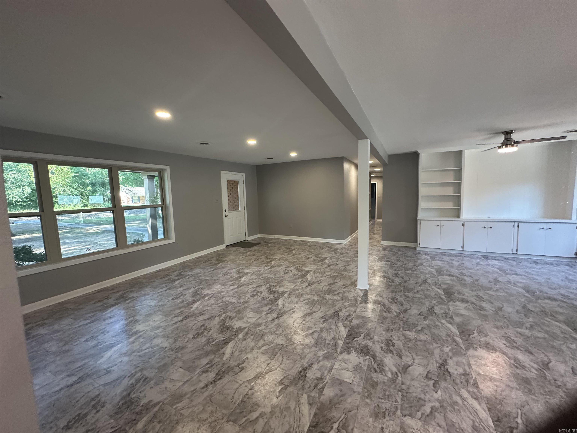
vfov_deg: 85.7
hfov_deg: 102.1
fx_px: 233
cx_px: 288
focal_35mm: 14
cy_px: 216
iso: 320
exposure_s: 1/120
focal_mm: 2.22
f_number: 2.2
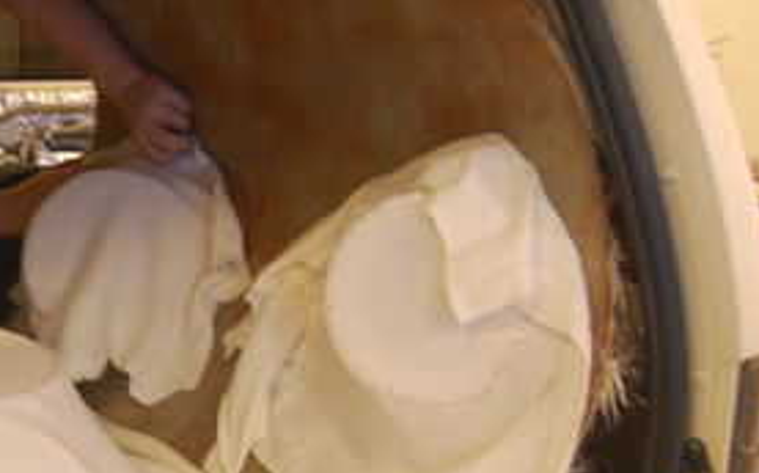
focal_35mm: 92
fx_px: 1901
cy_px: 360
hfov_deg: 21.6
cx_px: -47
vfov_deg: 14.1
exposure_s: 1/10
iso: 800
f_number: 4.2
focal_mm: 26
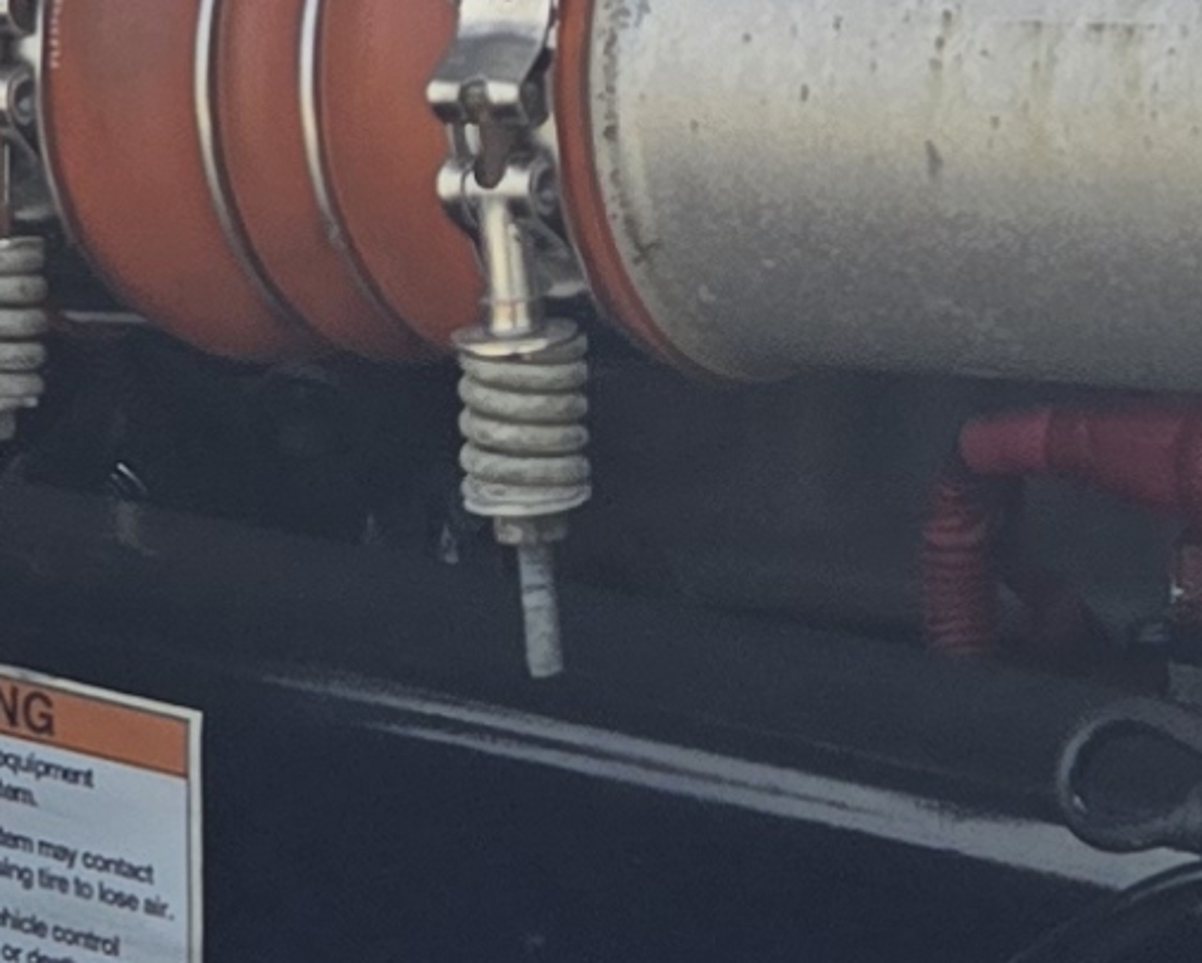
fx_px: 6337
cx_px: 599
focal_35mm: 178
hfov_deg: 10.8
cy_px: -493
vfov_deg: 8.5
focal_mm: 5.4
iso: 25
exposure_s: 1/1601
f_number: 1.8
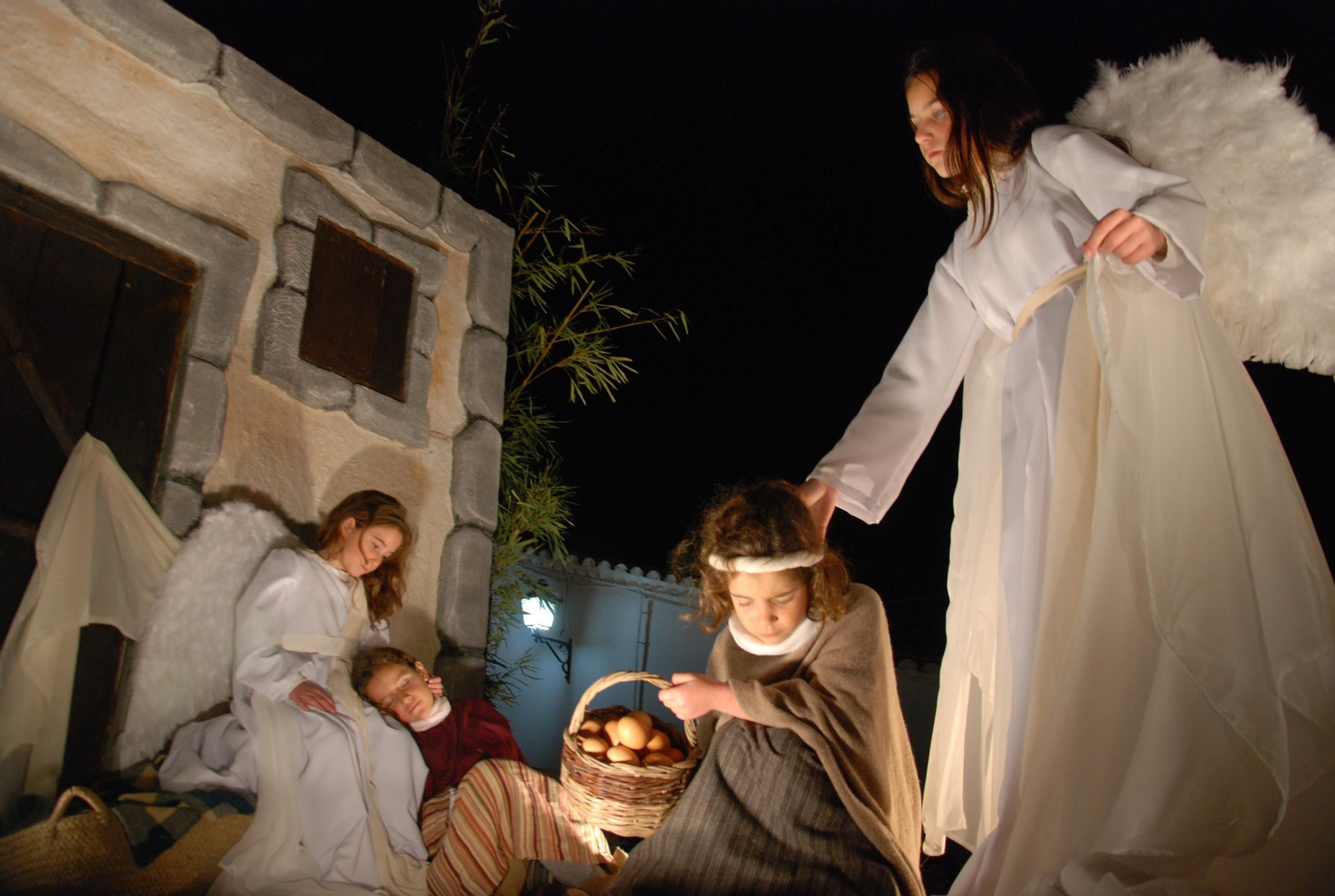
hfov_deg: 67.3
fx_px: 1003
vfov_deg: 48.1
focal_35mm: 27
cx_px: 668
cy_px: 448
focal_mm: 18
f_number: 4.5
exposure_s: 1/60
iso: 500
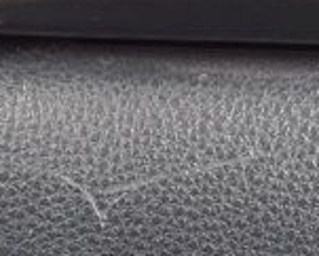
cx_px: 357
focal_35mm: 191
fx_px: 1804
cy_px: 239
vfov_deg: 8.1
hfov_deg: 10.0
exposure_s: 1/15
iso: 640
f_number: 6.3
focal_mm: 20
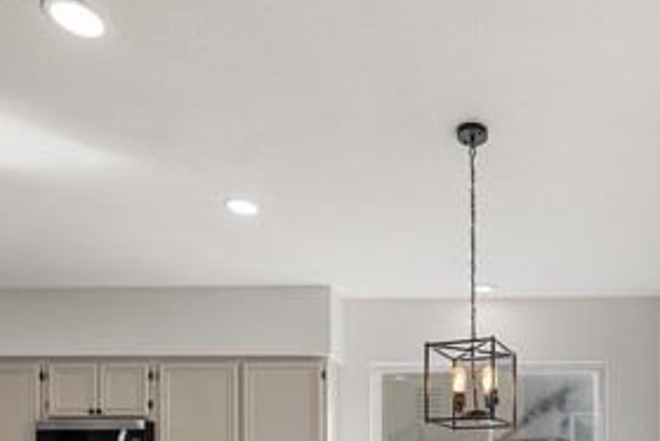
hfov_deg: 56.0
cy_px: 485
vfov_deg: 35.3
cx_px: 490
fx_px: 587
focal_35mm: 32
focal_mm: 14
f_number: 7.1
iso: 320
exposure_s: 1/80
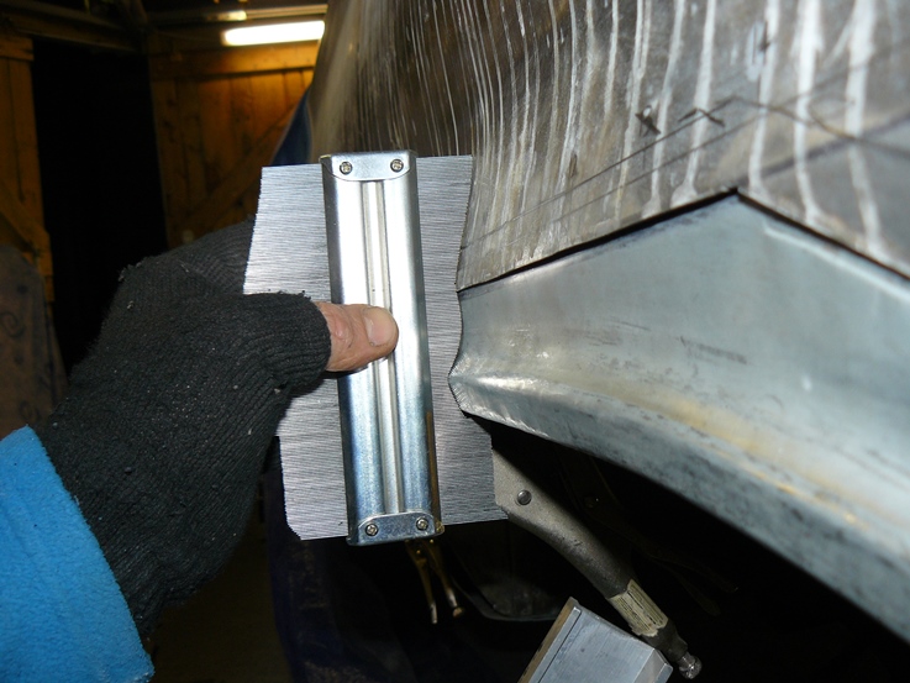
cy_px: 342
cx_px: 455
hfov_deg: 51.3
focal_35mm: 36
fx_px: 947
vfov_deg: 39.7
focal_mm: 6
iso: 100
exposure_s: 1/30
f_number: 2.8
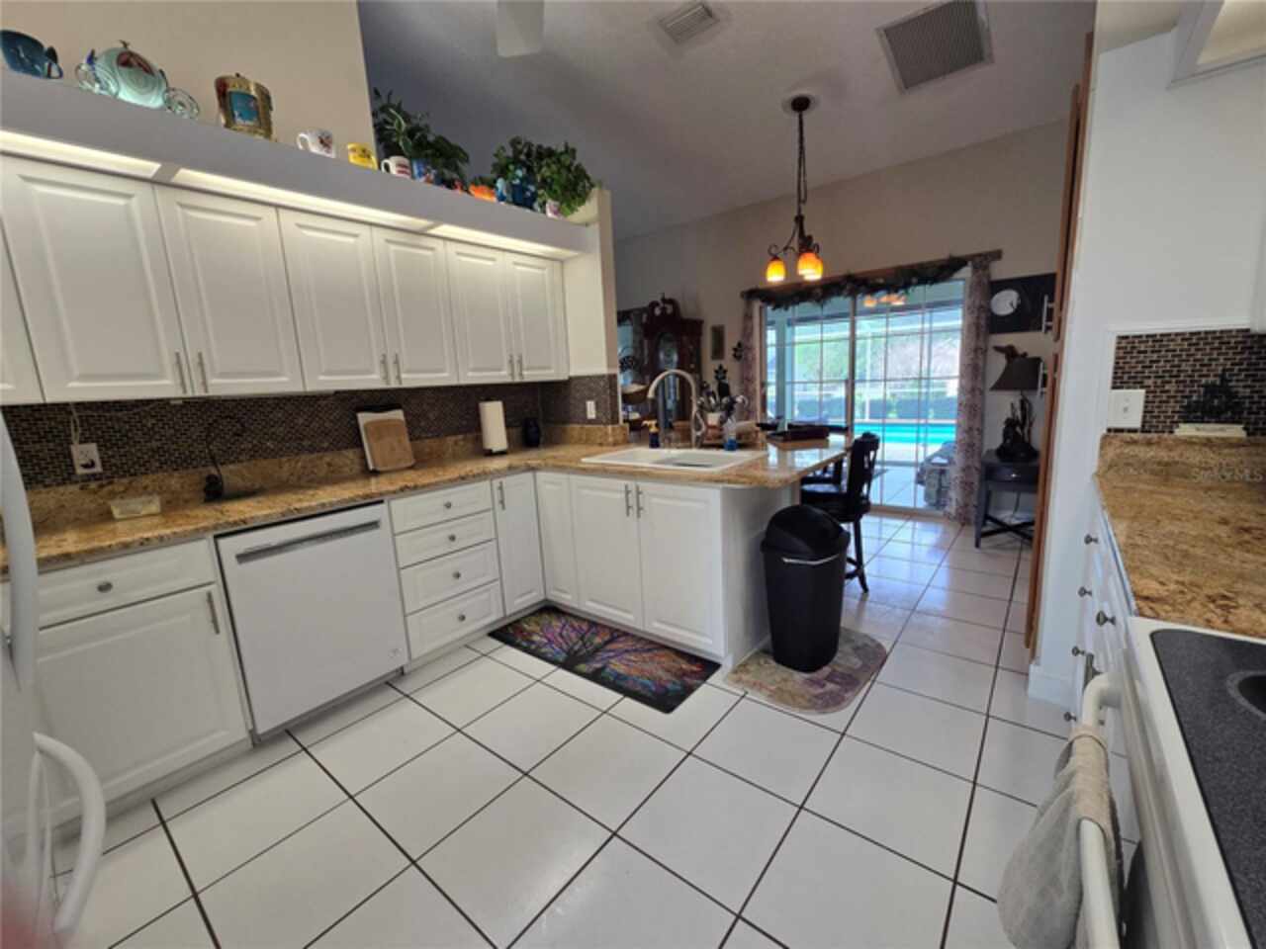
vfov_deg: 89.9
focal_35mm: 13
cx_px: 633
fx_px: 475
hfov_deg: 106.2
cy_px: 474
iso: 64
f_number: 2.2
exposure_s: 1/60
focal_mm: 2.2
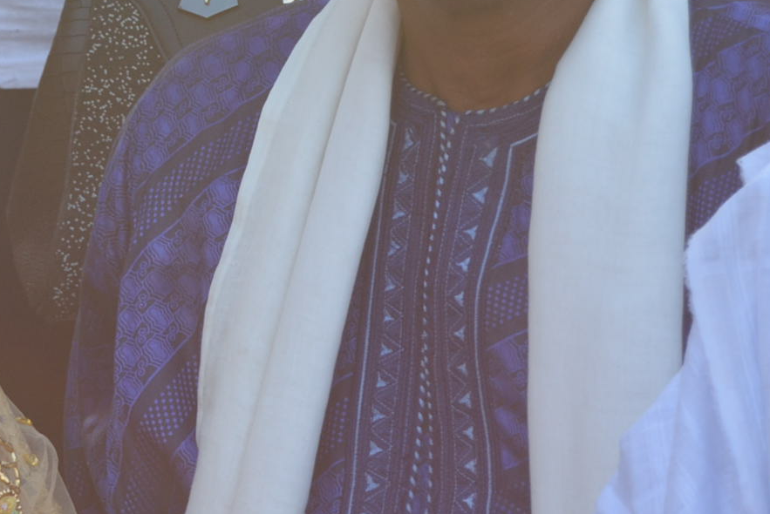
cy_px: 210
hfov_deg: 7.2
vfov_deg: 4.9
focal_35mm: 280
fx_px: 5986
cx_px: -494
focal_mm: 55
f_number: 5.6
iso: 280
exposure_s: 1/125
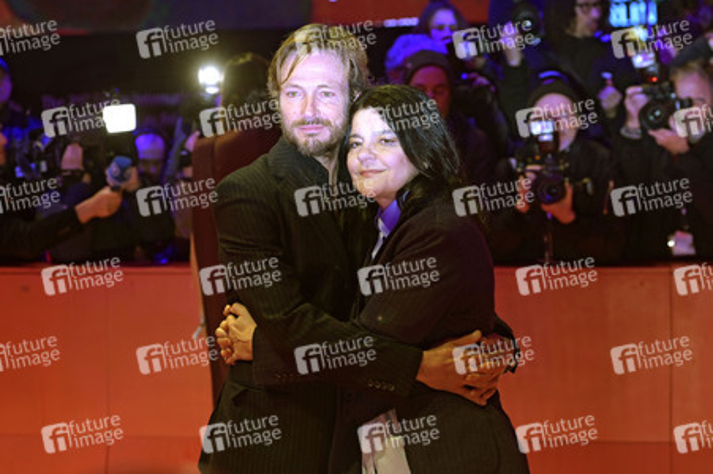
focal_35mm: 70
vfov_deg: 19.4
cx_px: 356
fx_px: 1385
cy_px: 237
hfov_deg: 28.9
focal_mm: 70
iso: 1600
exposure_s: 1/250
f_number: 4
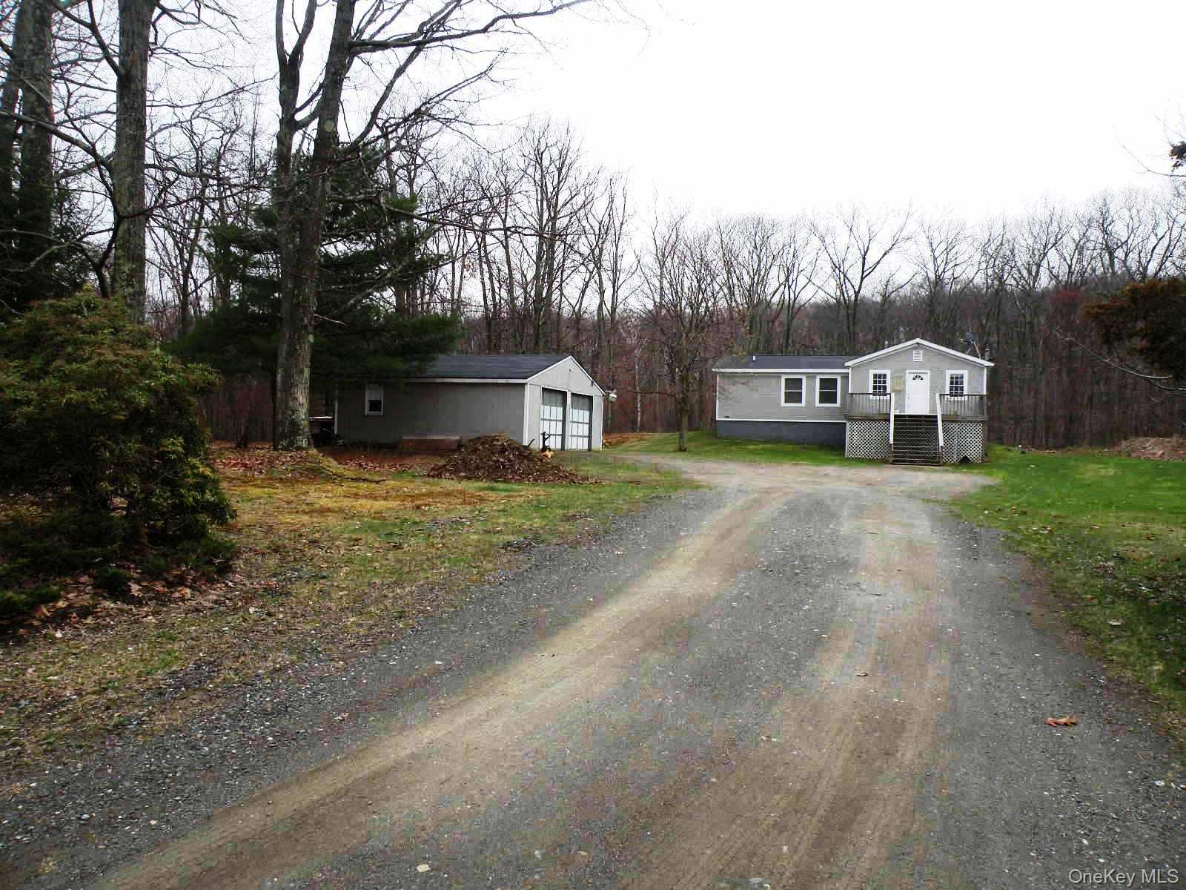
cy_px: 445
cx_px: 593
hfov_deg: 65.3
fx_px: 925
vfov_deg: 51.4
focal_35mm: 27
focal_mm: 4.7
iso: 64
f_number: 4
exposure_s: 1/138
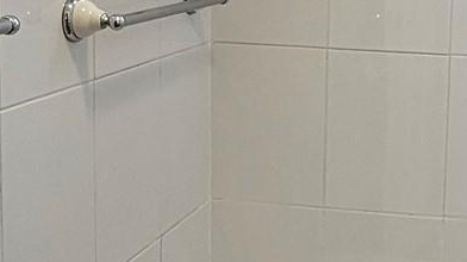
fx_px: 916
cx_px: 442
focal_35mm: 74
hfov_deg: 27.3
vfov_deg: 16.1
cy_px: 39
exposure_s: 1/60.2
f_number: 2.2
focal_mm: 1.7
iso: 50
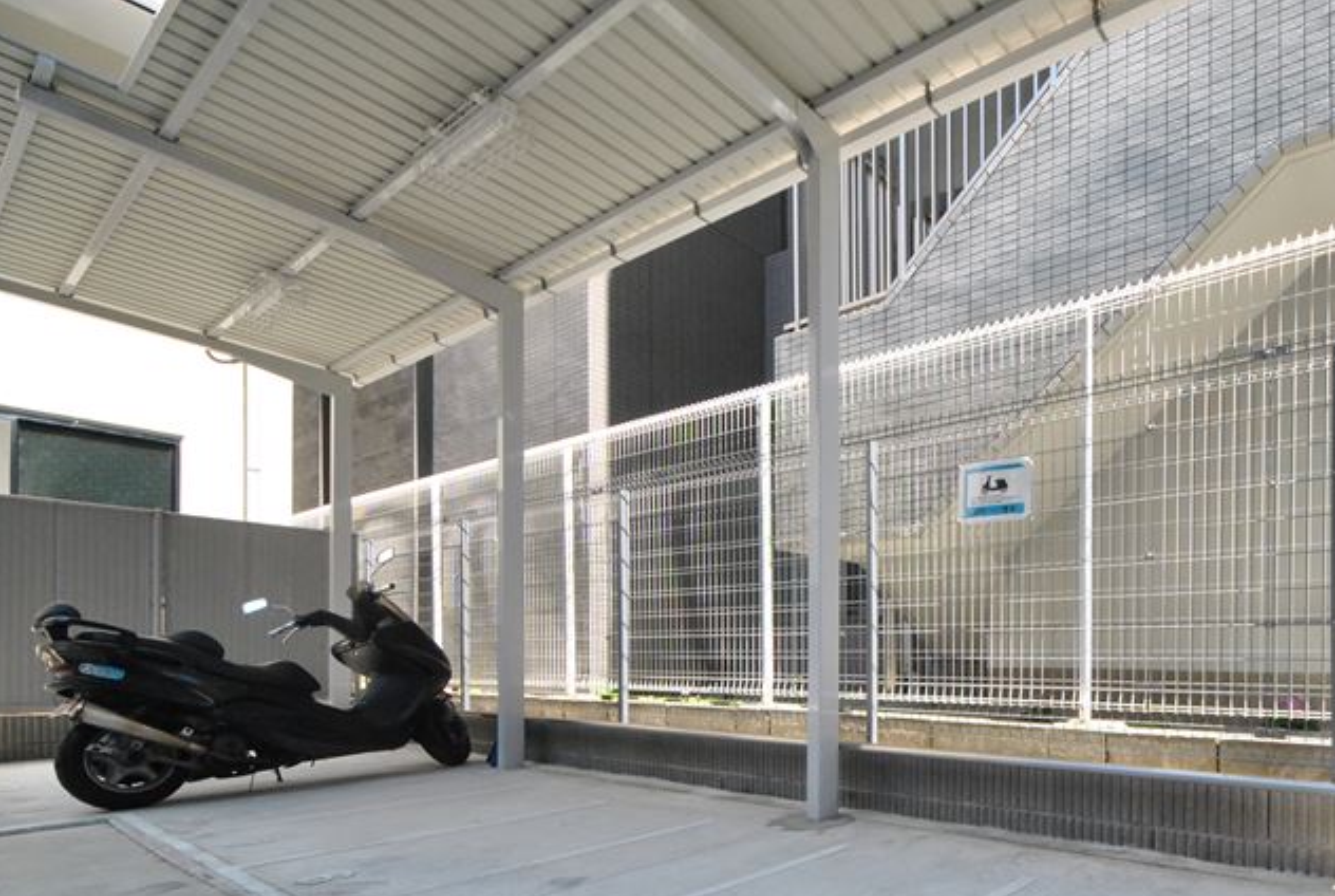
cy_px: 673
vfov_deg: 61.1
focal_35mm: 19
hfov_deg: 81.5
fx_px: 706
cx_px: 965
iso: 800
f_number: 8
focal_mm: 8
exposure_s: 1/250
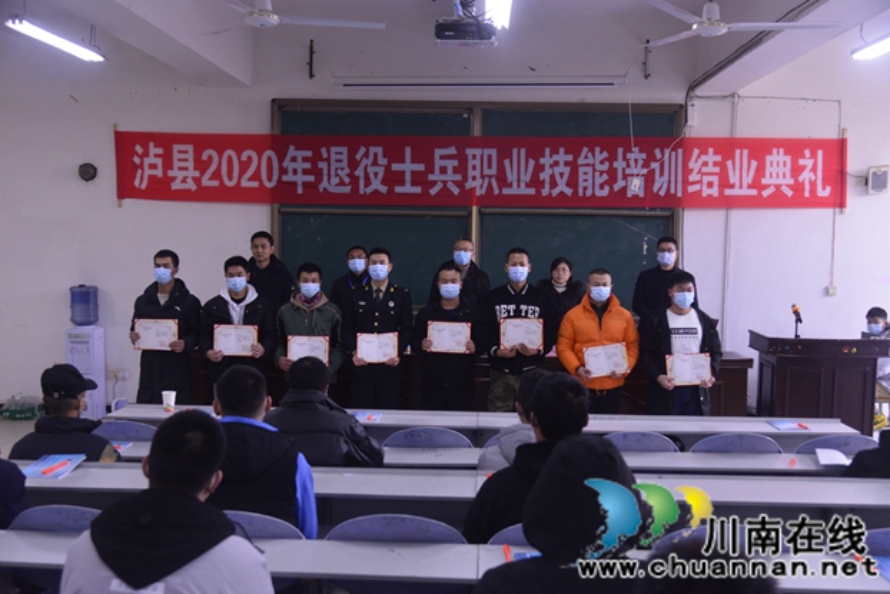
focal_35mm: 35
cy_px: 301
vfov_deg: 37.9
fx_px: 865
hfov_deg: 54.4
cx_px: 449
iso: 2500
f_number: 4.5
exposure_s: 1/100
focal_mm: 34
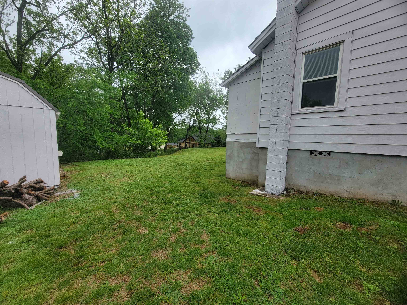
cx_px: 204
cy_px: 152
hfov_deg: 106.2
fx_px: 153
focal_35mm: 13
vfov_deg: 89.9
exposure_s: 1/559
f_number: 2.2
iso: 50
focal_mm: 2.2
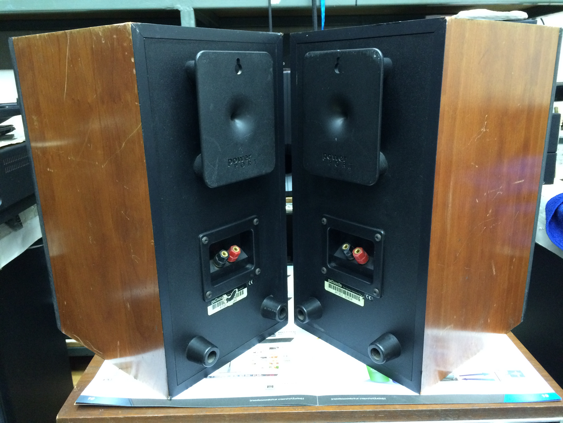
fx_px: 472
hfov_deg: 61.7
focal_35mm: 29
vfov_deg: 48.2
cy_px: 212
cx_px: 282
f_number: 2.2
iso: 320
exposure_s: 1/20
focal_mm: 4.15
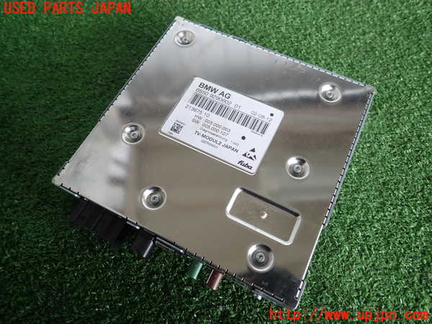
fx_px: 312
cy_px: 162
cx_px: 216
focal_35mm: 25
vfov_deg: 54.9
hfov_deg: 69.4
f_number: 2
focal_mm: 4.5
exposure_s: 1/80
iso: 100
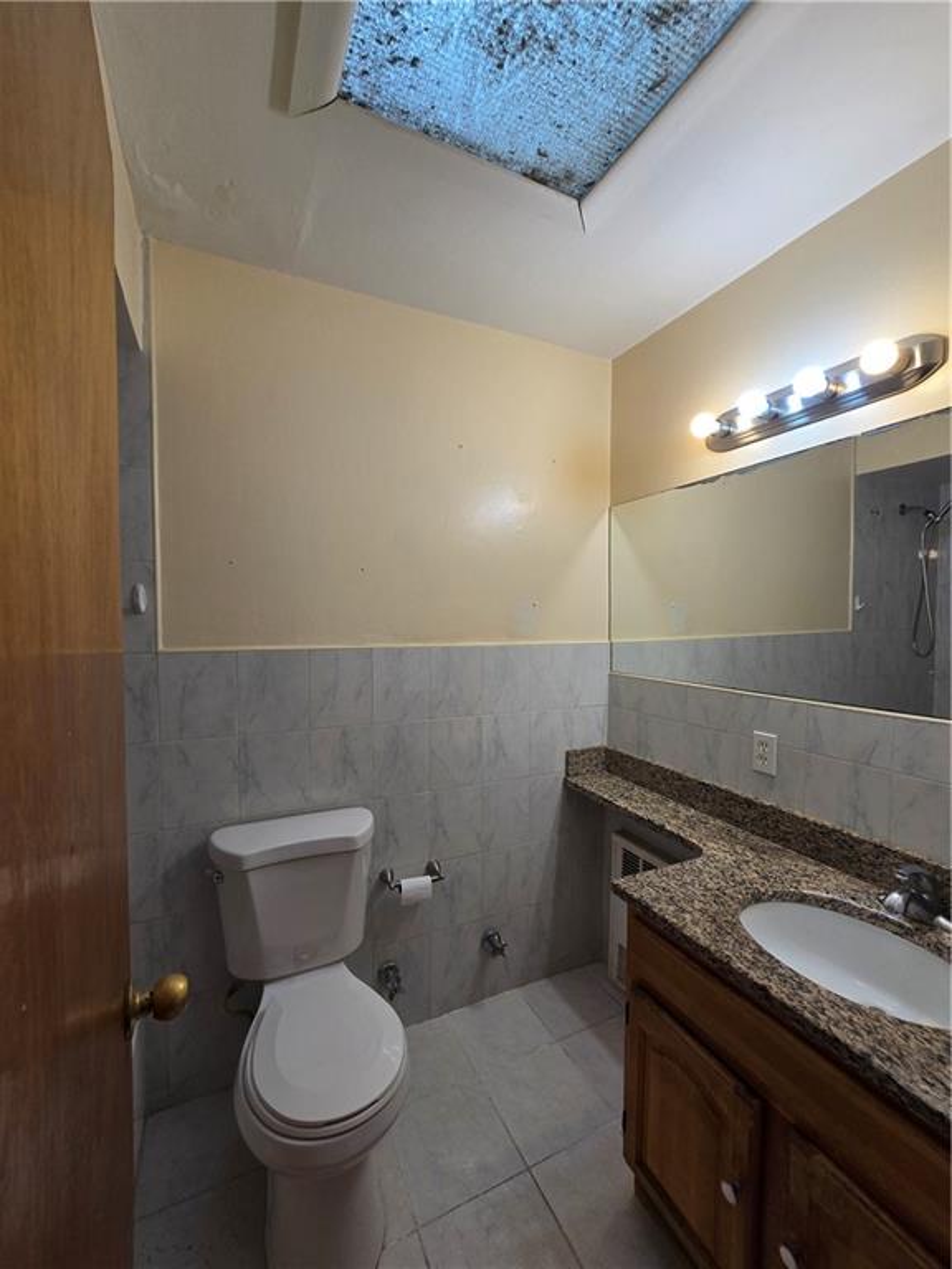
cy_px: 634
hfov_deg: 89.9
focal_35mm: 13
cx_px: 476
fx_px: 477
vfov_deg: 106.2
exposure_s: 1/120
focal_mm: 2.2
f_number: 2.2
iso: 64
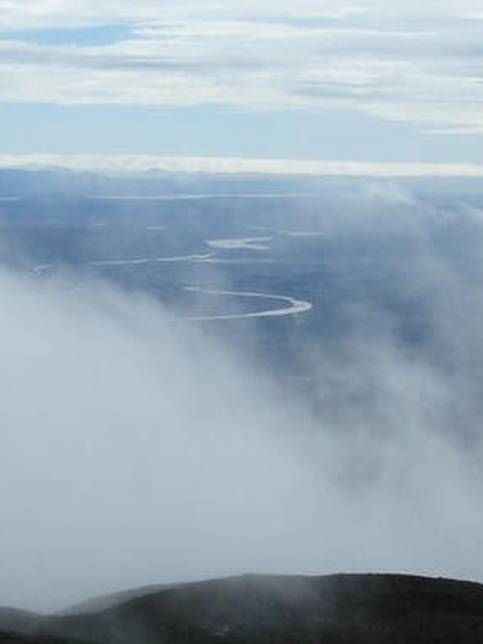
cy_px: 581
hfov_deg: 15.2
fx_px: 1766
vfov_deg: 20.2
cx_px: -44
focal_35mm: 95
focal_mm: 7.5
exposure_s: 1/484
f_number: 6.8
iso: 100
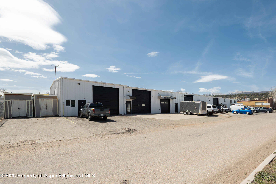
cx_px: 138
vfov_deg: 70.5
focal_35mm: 17
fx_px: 130
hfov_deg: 93.3
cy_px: 92
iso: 100
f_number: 7.1
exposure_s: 1/320
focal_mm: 17
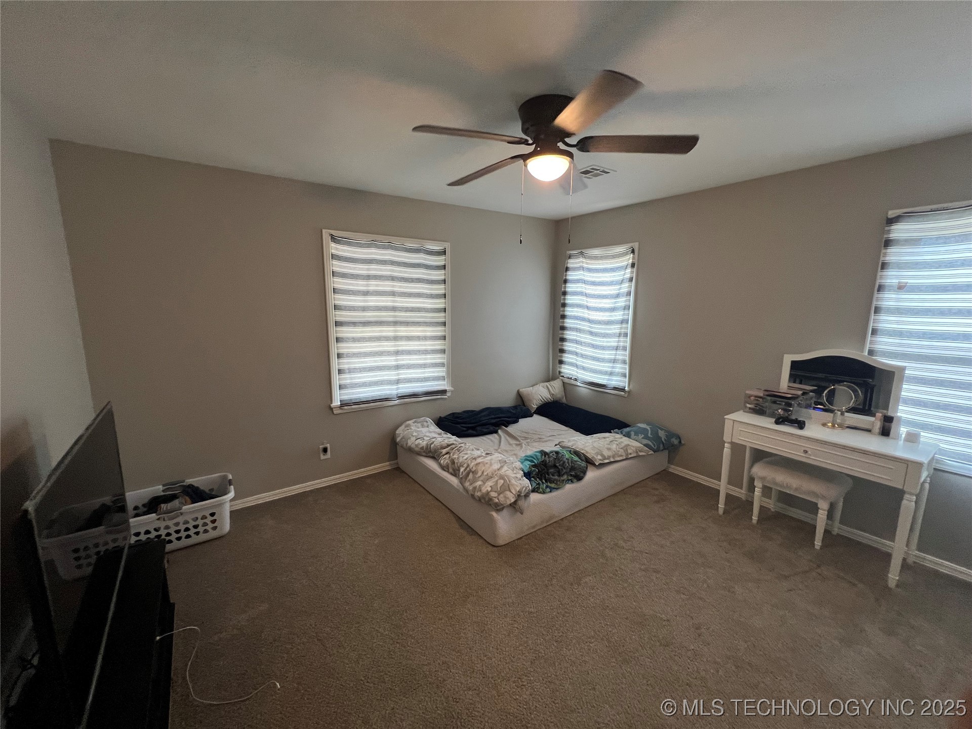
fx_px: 365
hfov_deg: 106.2
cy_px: 364
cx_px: 486
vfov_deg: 89.9
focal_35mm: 13
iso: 200
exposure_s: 1/60
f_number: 1.8
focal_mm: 1.57
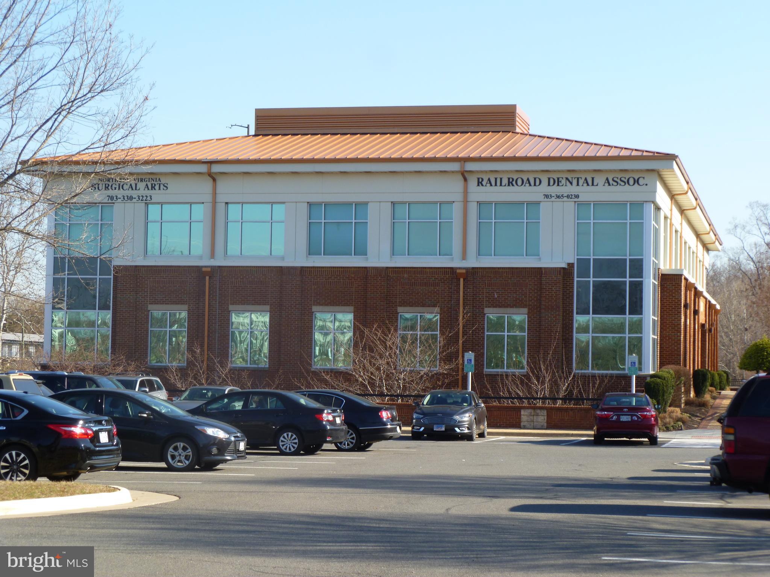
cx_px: 385
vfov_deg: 18.4
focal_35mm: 80
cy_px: 288
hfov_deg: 24.4
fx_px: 1780
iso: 80
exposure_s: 1/200
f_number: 4.5
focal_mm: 14.2
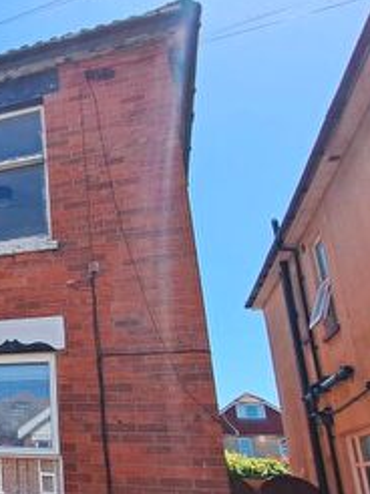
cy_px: 288
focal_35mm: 37
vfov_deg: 50.0
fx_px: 528
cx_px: -147
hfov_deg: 28.8
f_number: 2.2
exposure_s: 1/1271
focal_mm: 1.74
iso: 50
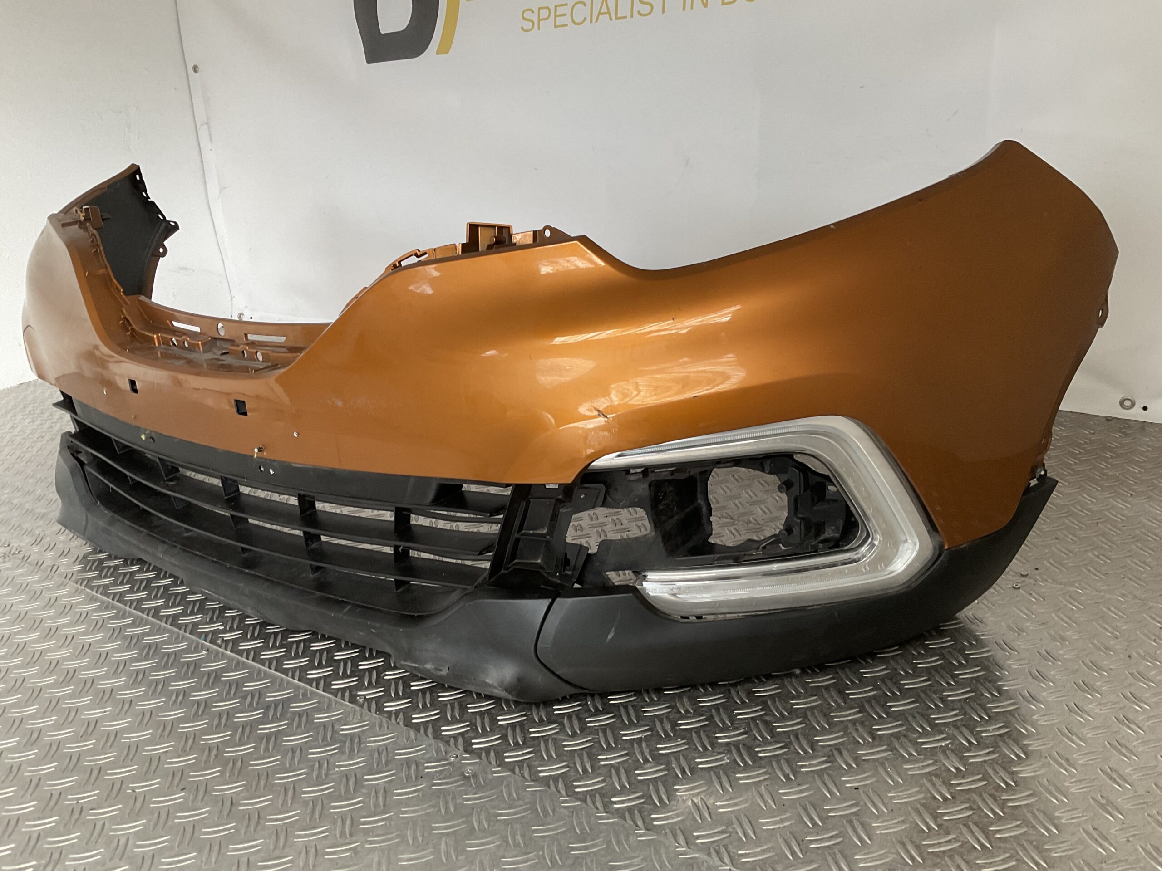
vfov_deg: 48.2
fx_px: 973
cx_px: 581
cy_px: 436
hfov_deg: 61.7
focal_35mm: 29
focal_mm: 3
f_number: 1.8
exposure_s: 1/50
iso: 80
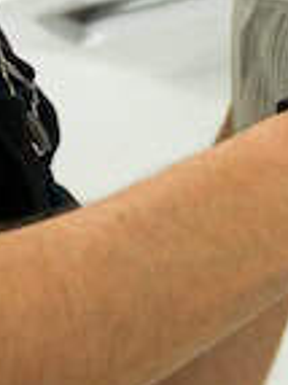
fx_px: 3655
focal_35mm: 329
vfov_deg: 6.0
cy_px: 128
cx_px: 205
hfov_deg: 4.5
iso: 800
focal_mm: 35
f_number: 2.8
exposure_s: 1/125
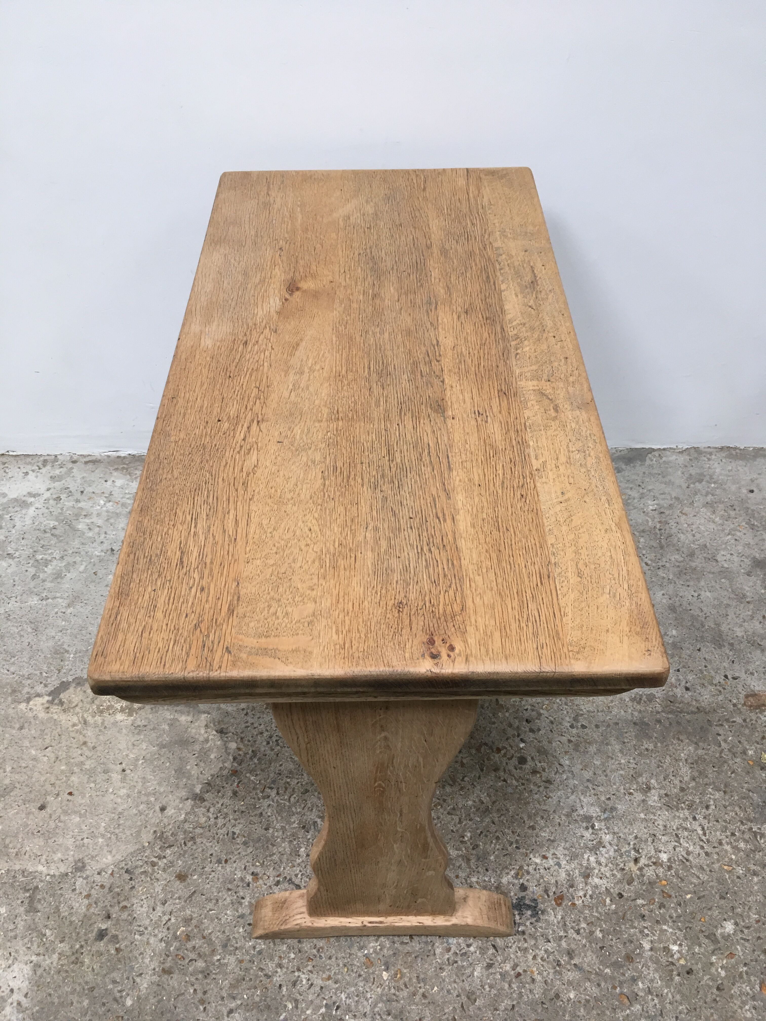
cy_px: 510
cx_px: 383
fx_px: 856
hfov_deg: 48.2
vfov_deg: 61.7
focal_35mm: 29
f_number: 2.2
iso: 50
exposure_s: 1/33
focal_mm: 4.15
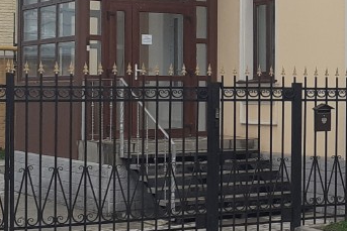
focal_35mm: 109
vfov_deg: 12.6
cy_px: 80
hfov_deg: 17.7
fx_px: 1051
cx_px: 428
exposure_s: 1/667
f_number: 1.9
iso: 40
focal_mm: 3.6
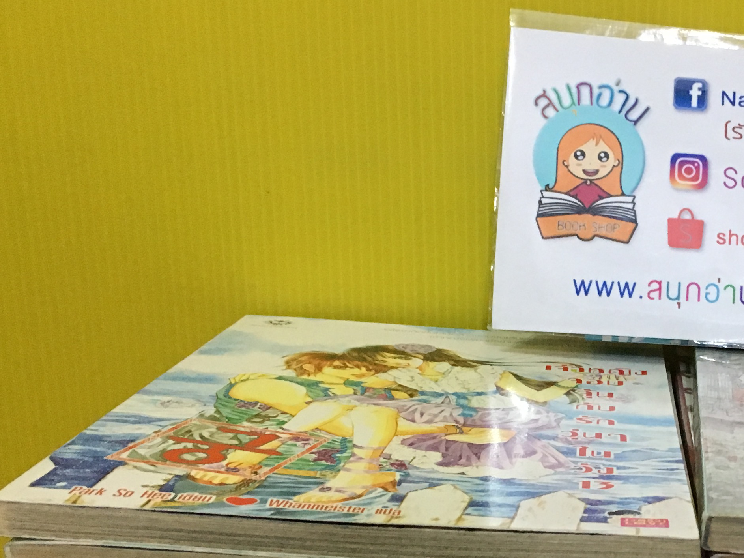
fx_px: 1332
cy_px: 496
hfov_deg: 29.9
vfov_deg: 23.1
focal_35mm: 62
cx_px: 669
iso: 200
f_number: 2.2
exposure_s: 1/20
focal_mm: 4.15
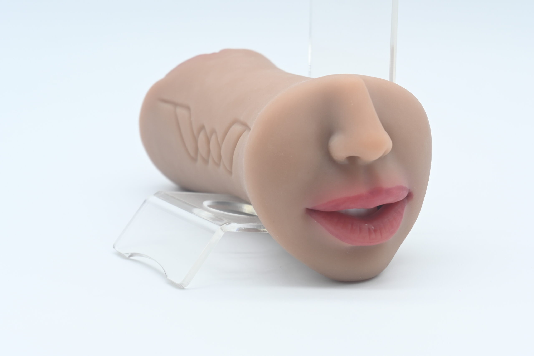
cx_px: 267
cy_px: 178
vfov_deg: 18.2
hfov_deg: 27.0
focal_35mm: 75
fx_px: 1112
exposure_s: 1/80
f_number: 6.3
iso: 180
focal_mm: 50
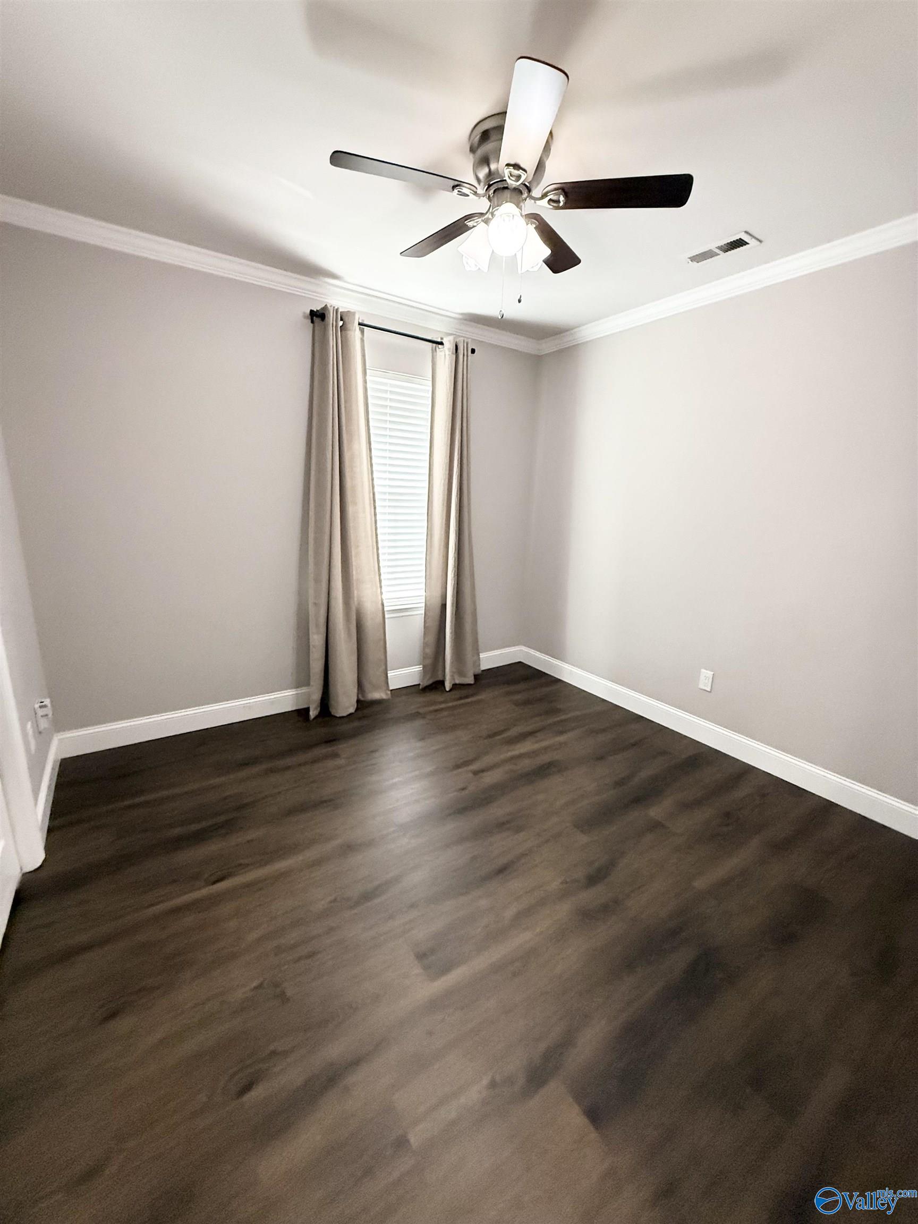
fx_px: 495
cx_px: 459
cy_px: 612
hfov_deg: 85.7
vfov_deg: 102.1
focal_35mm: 14
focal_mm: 2.22
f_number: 2.2
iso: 640
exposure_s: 1/120
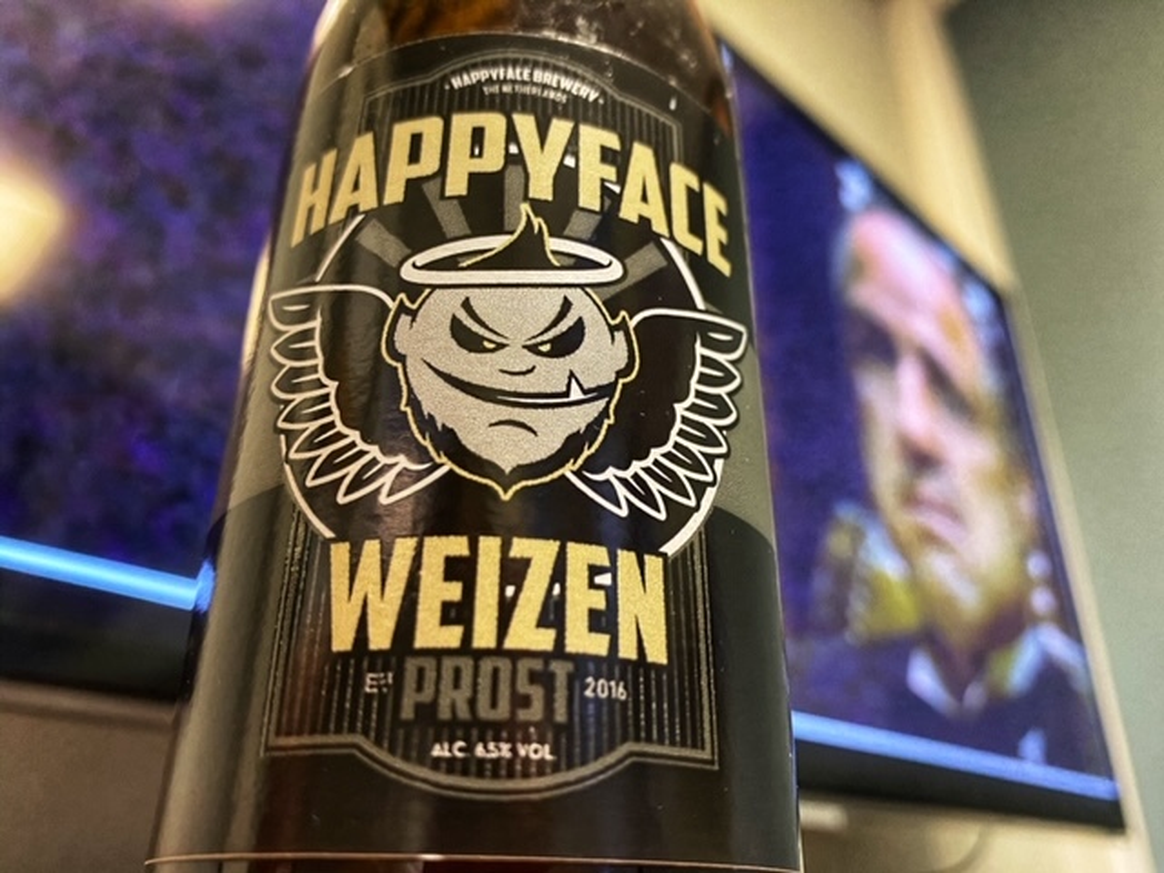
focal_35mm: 26
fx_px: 874
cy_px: 436
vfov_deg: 53.1
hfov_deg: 67.3
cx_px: 582
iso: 400
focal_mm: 4.25
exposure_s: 1/25
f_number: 1.8
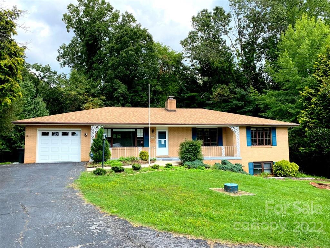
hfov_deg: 67.3
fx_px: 248
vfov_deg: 53.1
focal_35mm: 26
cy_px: 124
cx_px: 165
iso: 32
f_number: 1.8
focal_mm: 4.25
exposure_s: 1/839
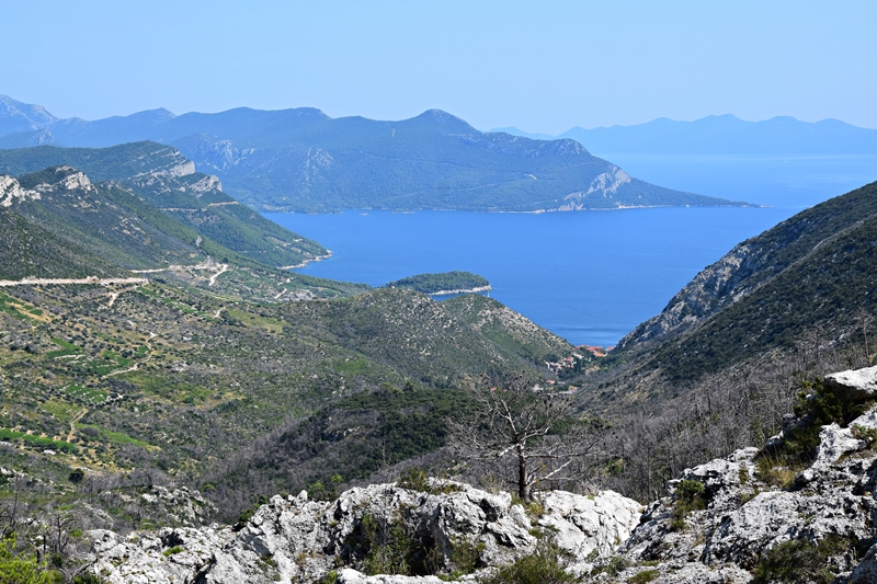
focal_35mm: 75
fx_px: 1827
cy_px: 292
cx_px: 438
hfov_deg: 27.0
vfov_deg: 18.2
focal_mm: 50
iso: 360
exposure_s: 1/500
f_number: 11
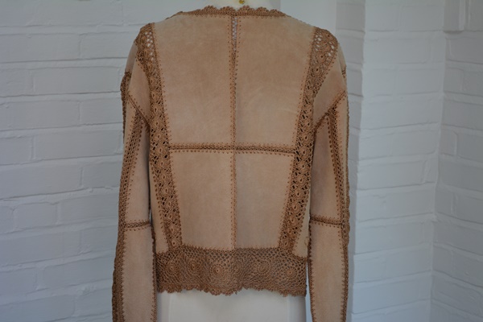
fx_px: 1046
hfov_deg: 26.0
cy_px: 161
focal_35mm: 78
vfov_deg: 17.5
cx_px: 242
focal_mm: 52
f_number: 5.6
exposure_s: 1/125
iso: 280
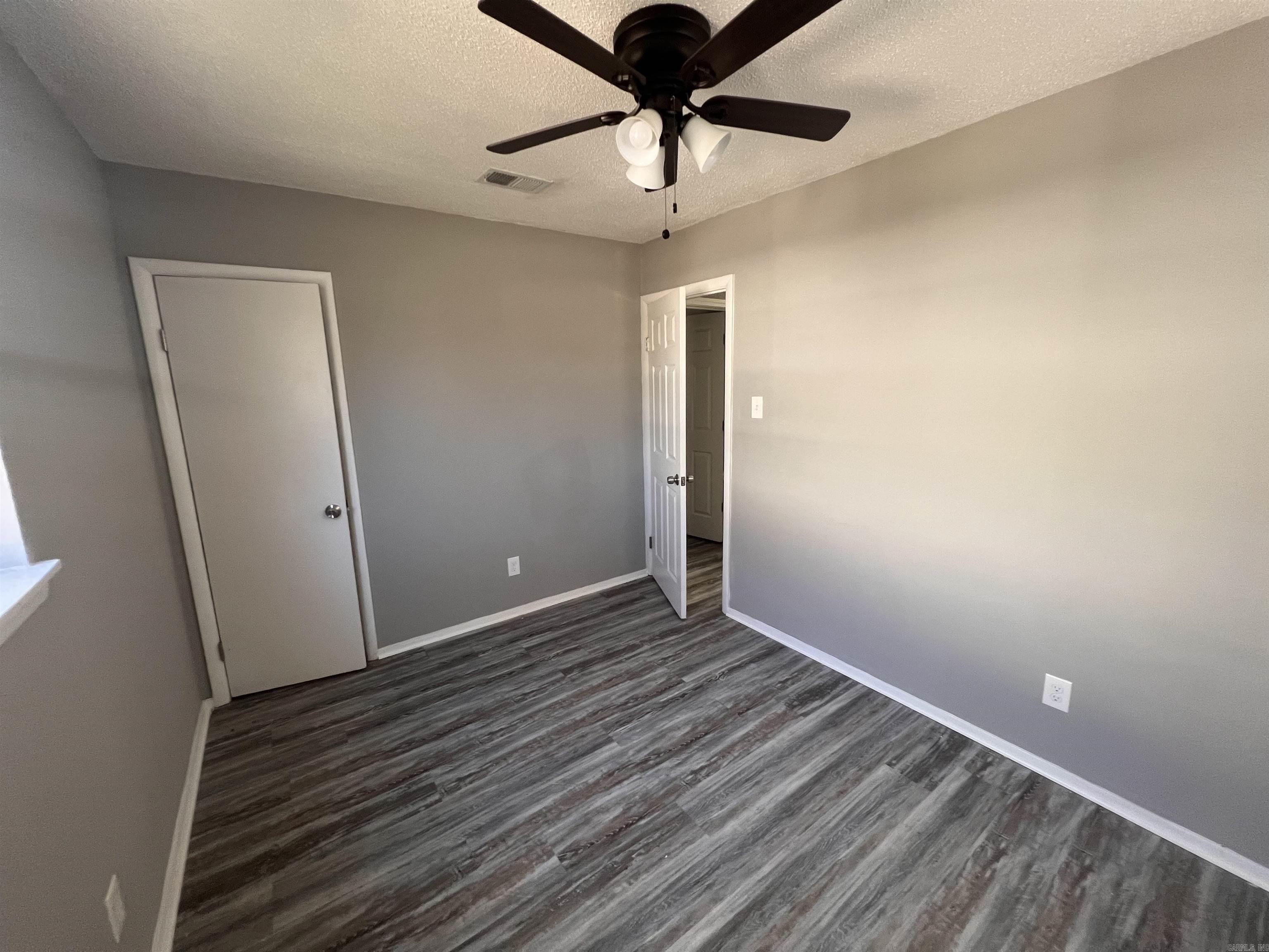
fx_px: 477
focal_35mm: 13
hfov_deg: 106.2
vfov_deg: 89.9
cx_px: 634
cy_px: 476
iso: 200
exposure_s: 1/99
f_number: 1.8
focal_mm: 1.57
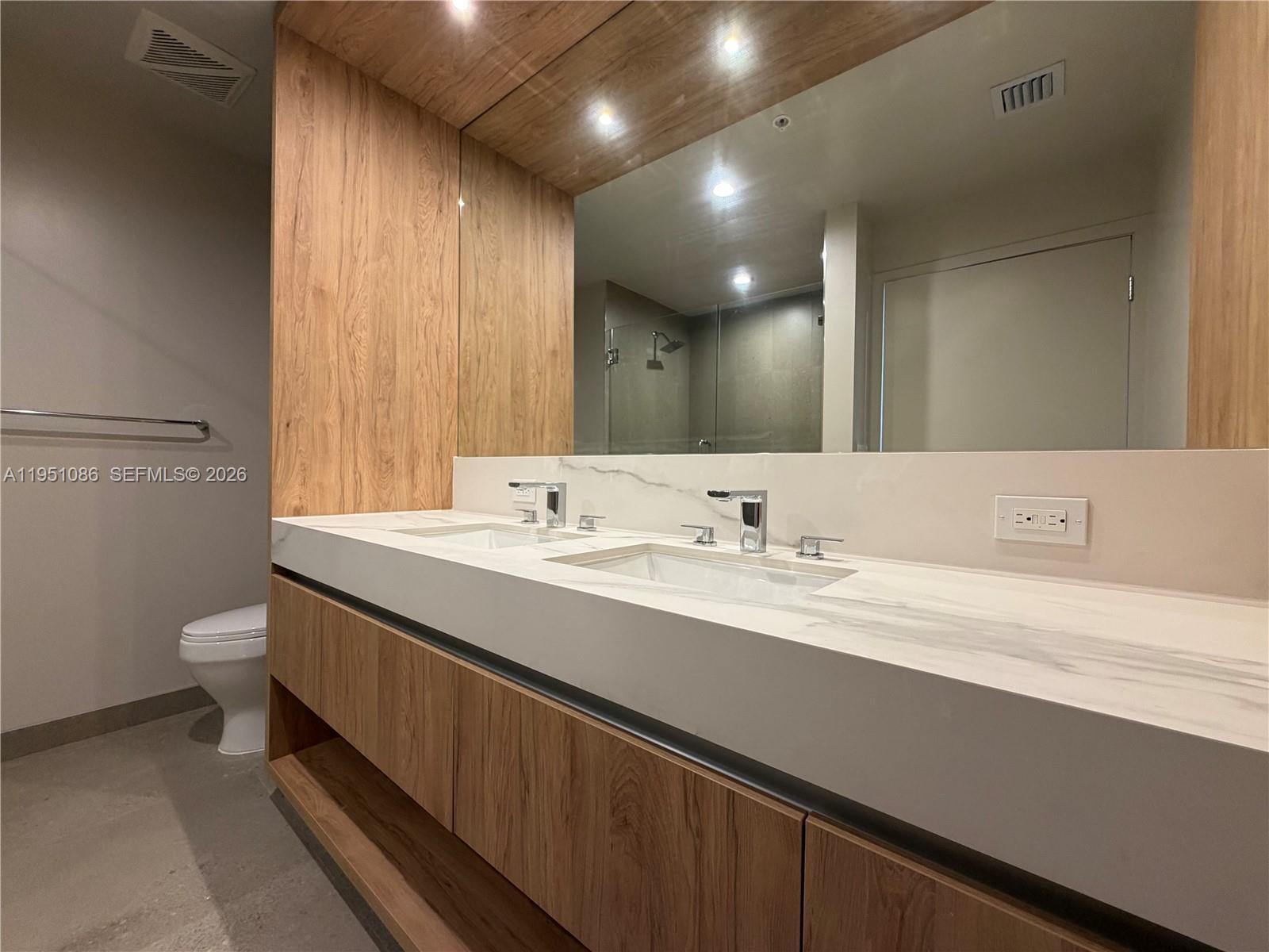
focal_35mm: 14
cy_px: 476
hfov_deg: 102.1
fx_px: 513
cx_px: 634
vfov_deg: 85.7
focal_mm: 2.22
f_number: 2.2
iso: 200
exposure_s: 1/60
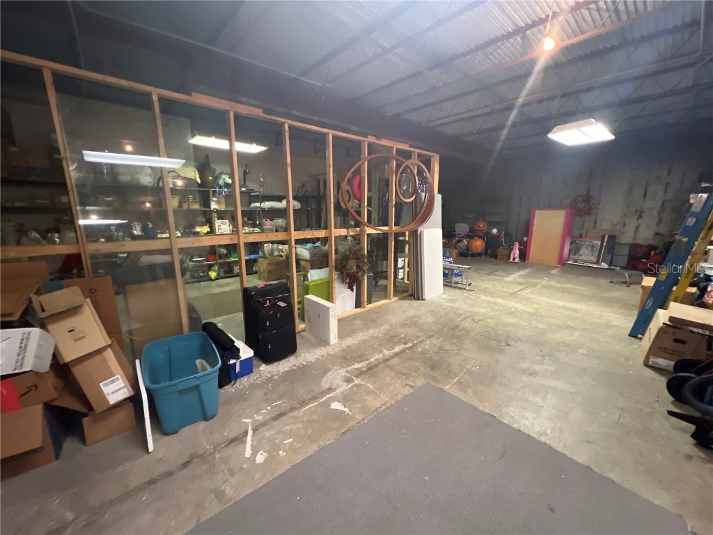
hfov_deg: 106.2
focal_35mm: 13
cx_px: 356
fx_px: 268
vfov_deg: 89.9
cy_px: 268
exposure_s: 1/60
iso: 800
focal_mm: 1.57
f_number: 1.8
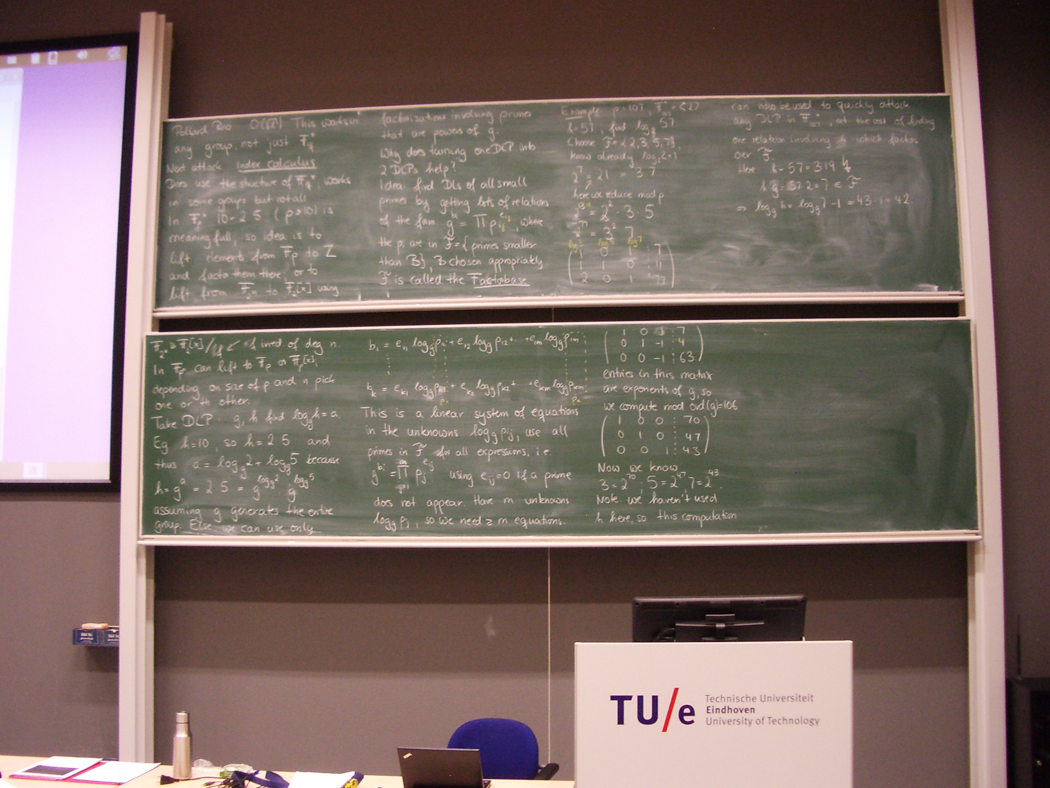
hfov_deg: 51.4
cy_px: 386
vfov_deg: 39.7
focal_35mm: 36
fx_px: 1092
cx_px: 512
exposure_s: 1/13
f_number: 2.6
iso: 200
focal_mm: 5.8
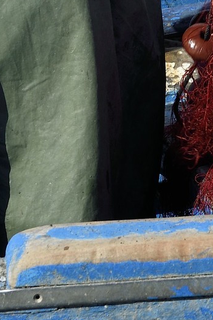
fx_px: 2369
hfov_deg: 5.1
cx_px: 261
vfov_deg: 7.4
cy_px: -301
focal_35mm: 267
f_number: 11
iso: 200
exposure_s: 1/250
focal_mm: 58
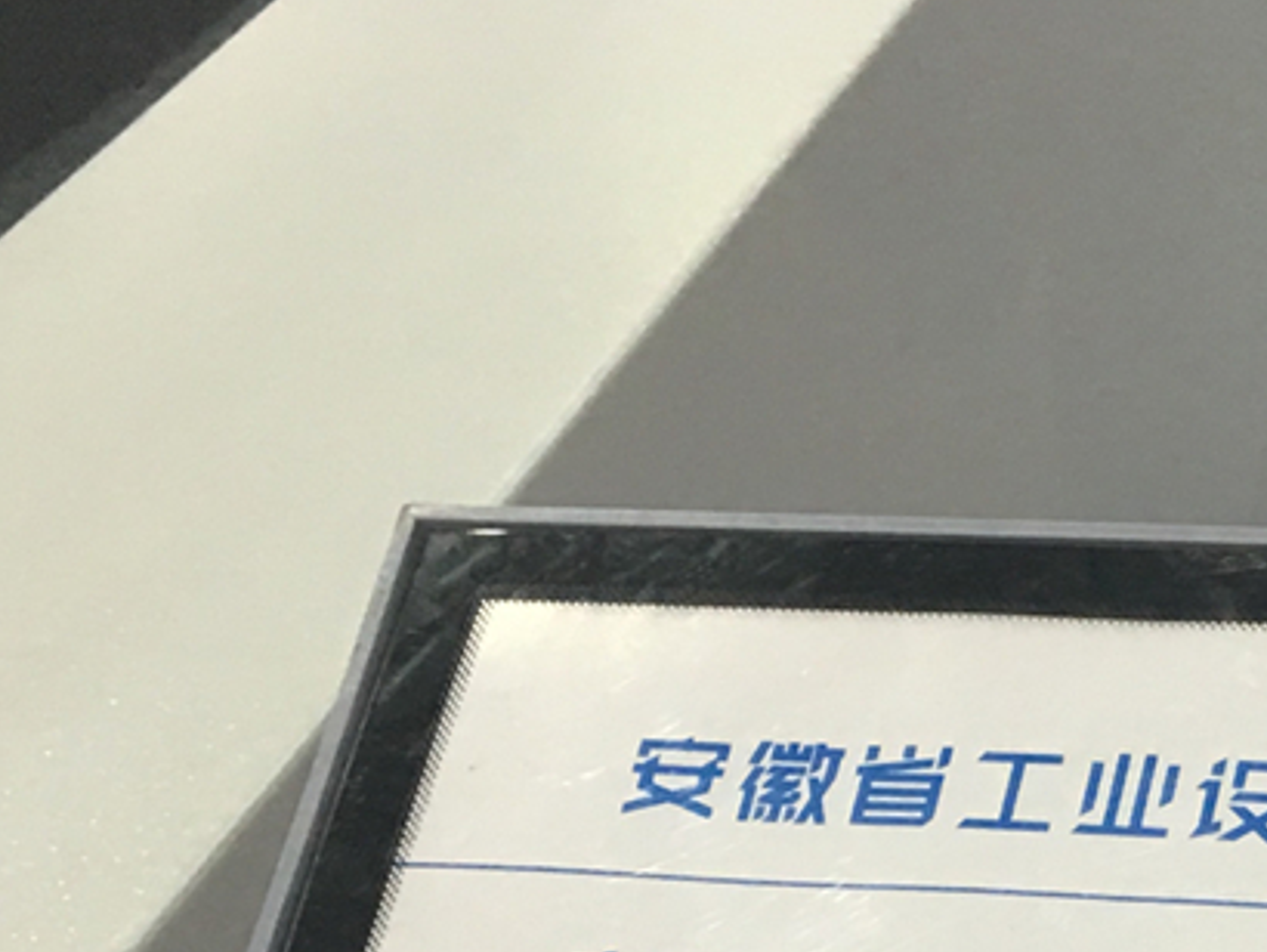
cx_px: 1557
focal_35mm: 106
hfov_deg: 17.6
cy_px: 1646
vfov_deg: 12.8
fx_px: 3882
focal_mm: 4.15
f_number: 2.2
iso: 50
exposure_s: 1/33
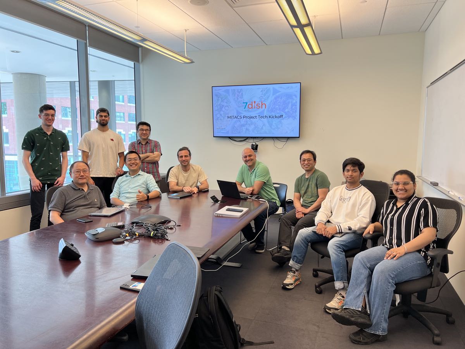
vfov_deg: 53.1
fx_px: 349
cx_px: 232
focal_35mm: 26
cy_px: 174
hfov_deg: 67.3
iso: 80
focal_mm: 5.7
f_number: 1.5
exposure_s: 1/60
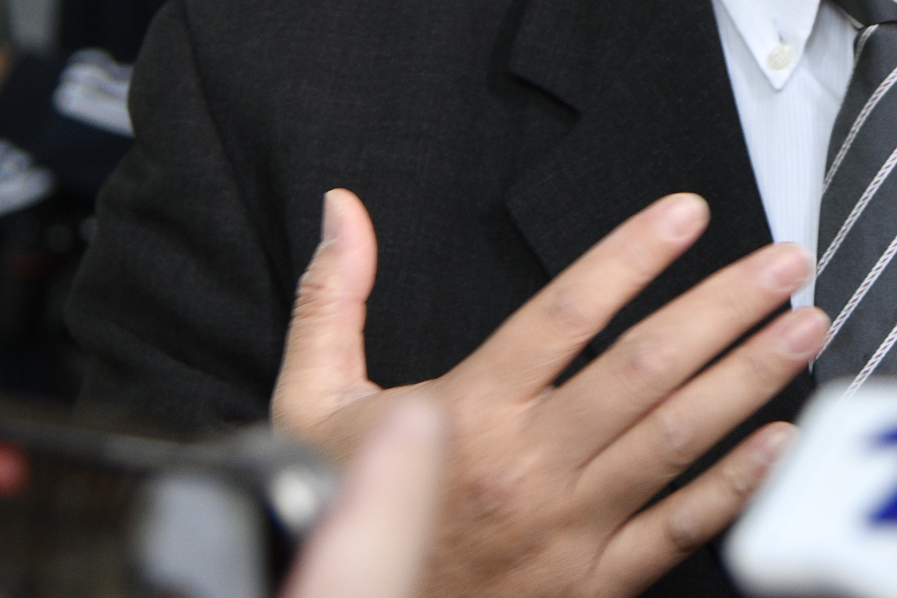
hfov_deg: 11.9
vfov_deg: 7.9
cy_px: -279
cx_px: 876
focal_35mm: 171
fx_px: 4260
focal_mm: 50
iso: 640
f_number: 4
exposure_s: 1/180
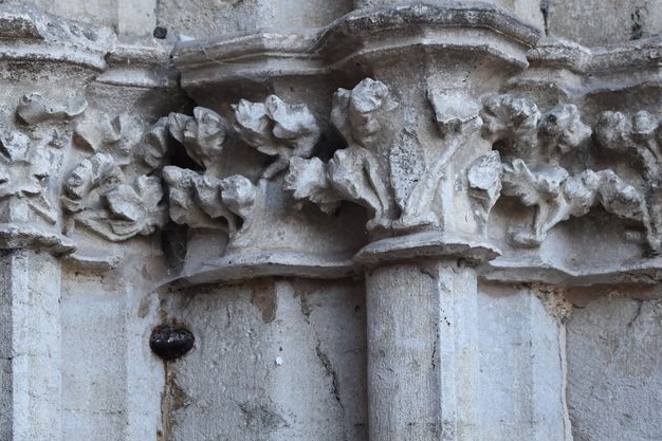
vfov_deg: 9.1
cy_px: 170
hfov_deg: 13.6
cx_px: 249
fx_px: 2776
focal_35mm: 151
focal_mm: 60
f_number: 4
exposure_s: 1/250
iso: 720
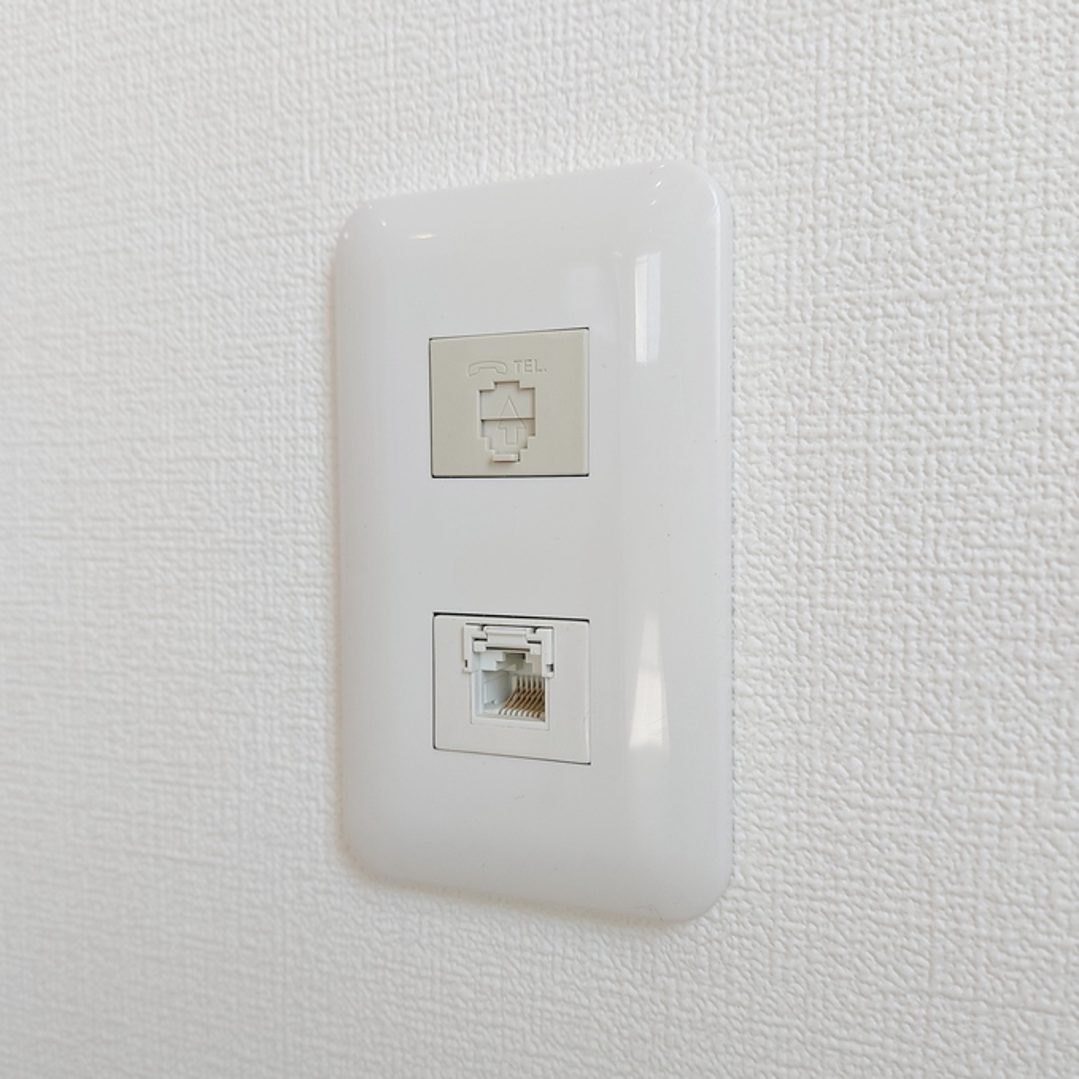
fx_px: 1058
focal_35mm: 30
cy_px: 548
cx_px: 499
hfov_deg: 54.0
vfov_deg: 54.0
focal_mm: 5.23
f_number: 1.8
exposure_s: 1/120
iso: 32
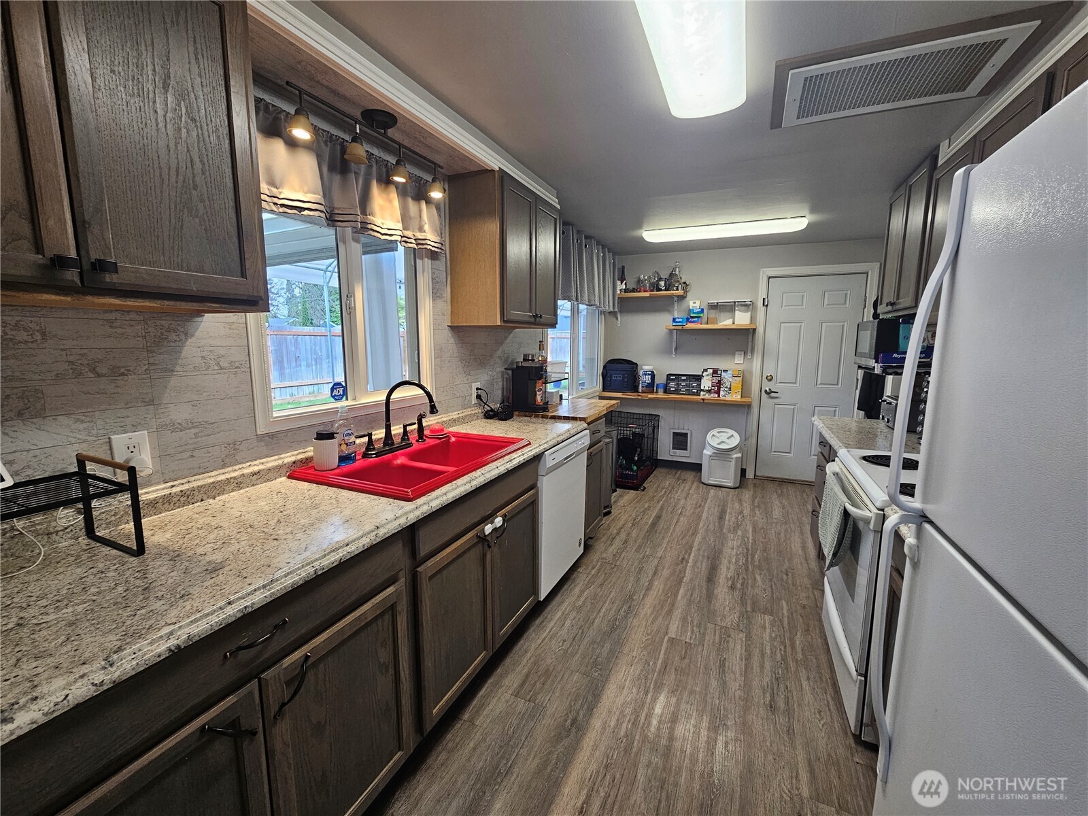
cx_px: 544
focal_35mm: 13
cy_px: 408
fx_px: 409
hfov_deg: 106.2
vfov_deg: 89.9
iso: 80
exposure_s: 1/60
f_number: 2.2
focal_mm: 2.2
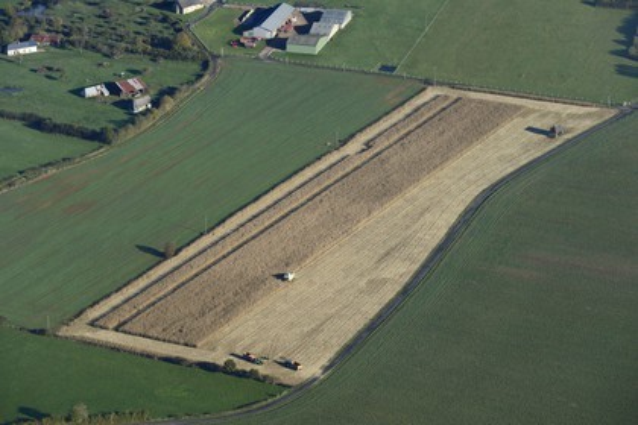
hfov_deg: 13.2
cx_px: 319
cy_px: 212
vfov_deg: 8.9
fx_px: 2747
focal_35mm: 155
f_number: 6.3
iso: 400
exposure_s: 1/1000
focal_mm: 155
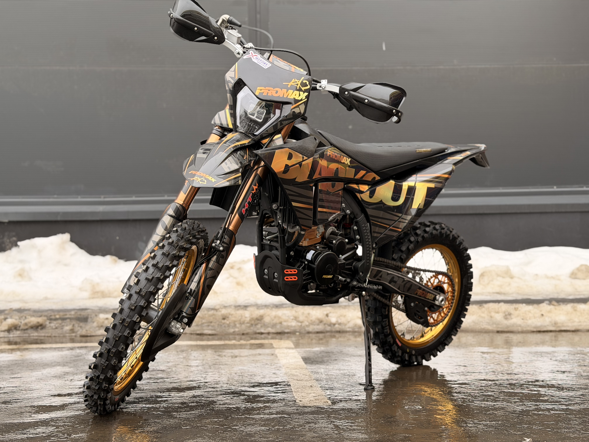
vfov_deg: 30.3
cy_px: 221
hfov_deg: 39.7
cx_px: 294
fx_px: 817
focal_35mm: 48
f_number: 1.78
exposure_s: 1/178
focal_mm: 6.76
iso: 64
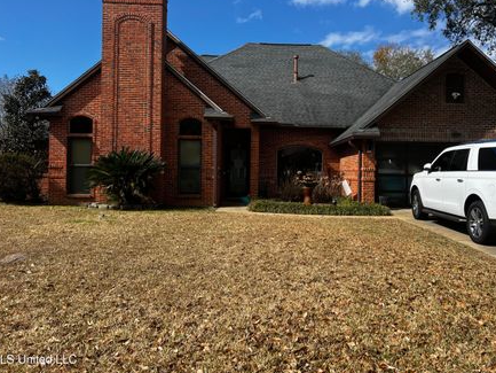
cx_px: 275
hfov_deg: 59.8
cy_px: 164
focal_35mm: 30
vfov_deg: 46.7
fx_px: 430
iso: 50
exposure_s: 1/3968
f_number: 1.5
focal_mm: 5.7
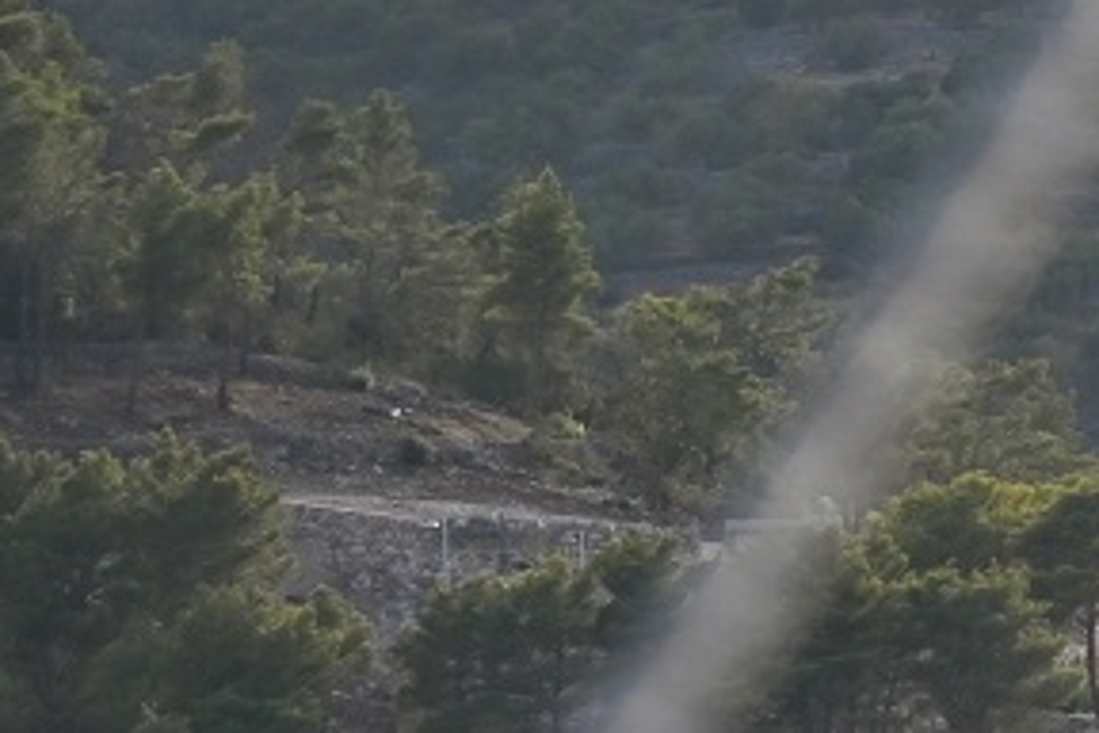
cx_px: 1752
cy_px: 1388
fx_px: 21490
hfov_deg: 2.9
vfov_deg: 1.9
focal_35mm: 704
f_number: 4.8
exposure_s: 1/2000
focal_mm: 135
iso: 250
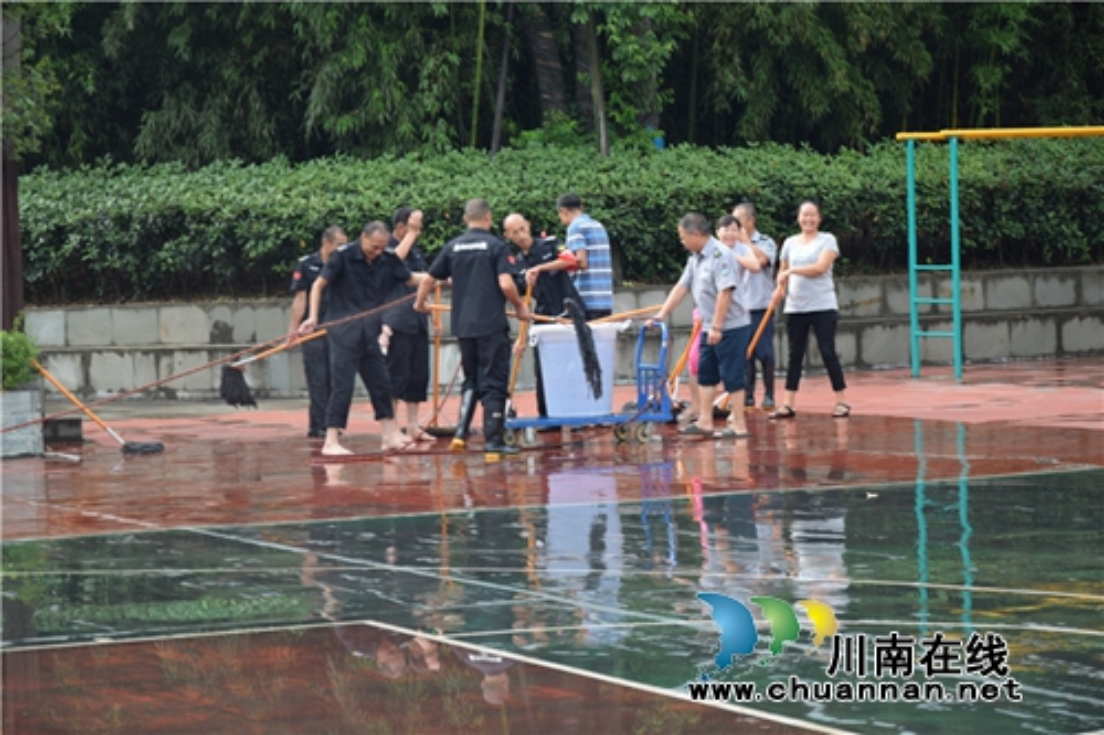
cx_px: 552
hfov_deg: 18.2
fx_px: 3449
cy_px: 368
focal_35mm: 112
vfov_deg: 12.2
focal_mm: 75
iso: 100
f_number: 5.3
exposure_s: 1/100
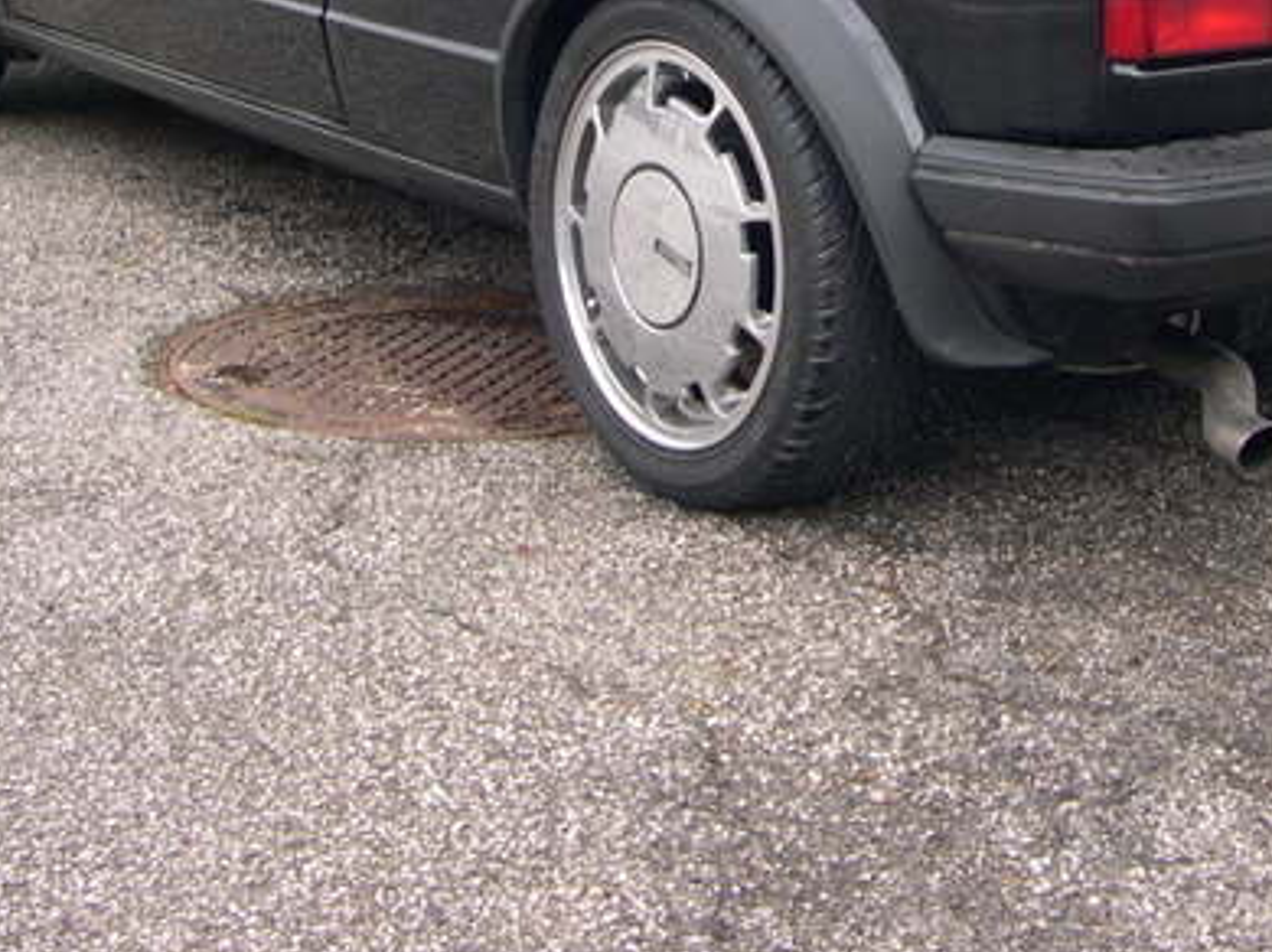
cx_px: 845
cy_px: 10
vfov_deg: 18.4
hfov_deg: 24.9
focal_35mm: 78
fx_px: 2864
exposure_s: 1/203
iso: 100
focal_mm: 8
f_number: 2.8
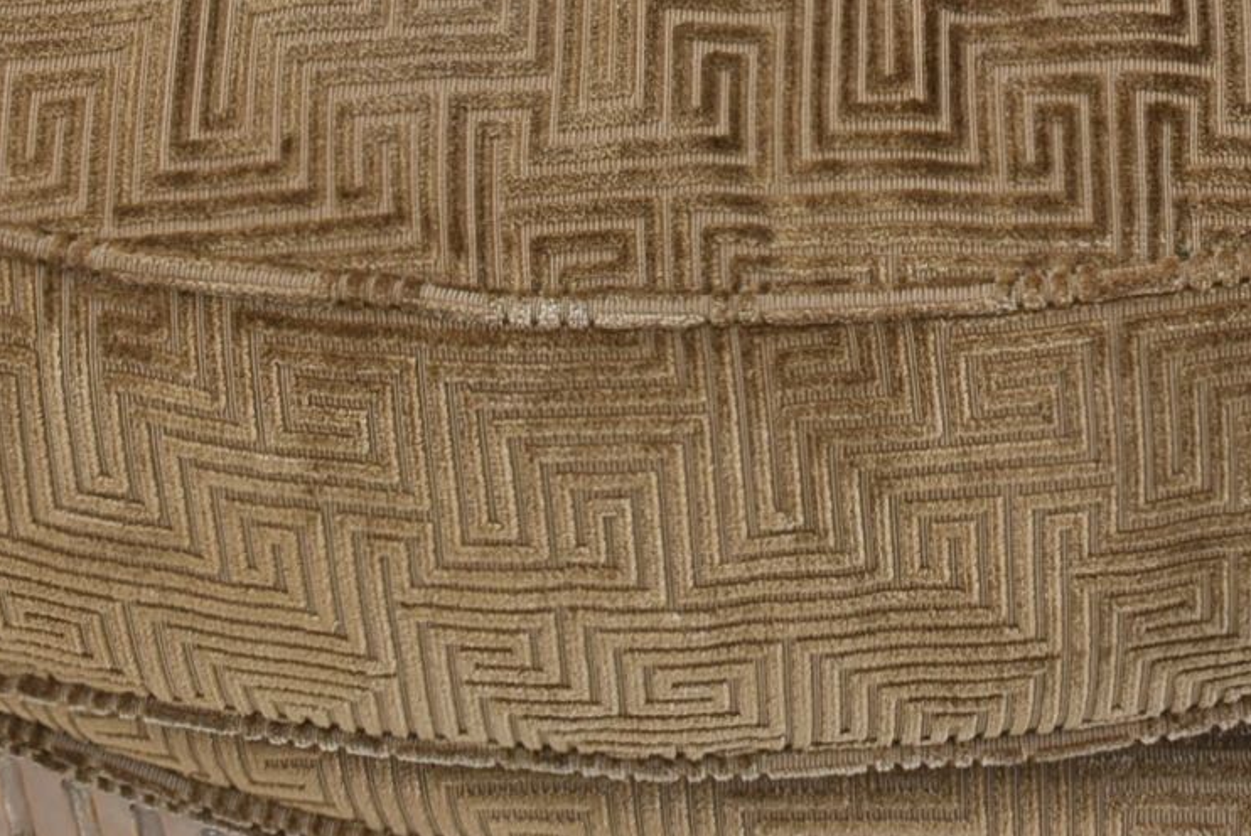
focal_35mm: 133
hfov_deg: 15.3
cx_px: 914
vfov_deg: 9.7
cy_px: -809
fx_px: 4625
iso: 200
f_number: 7.1
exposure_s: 1/125
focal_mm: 22
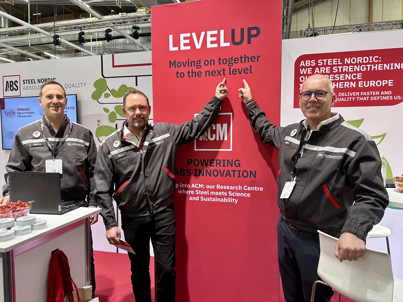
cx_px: 202
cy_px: 151
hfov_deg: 71.6
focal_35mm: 24
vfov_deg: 56.8
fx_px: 279
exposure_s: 1/100
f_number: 1.78
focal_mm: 6.86
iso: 160
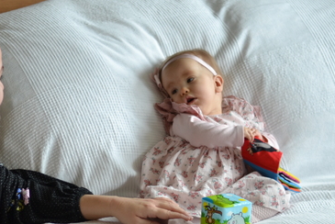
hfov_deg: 13.3
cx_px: 104
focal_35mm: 154
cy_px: 188
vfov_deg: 8.9
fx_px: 1434
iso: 100
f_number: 1.8
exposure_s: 1/60
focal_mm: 50
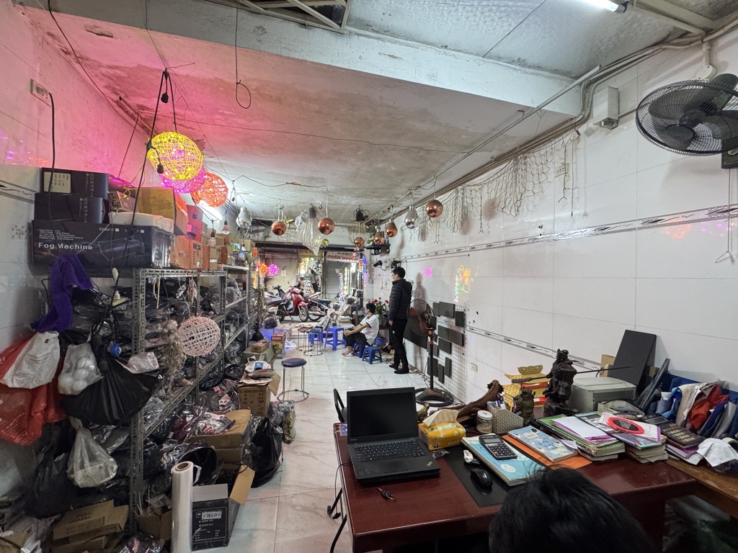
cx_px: 369
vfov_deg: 85.7
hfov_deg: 102.1
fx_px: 298
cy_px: 276
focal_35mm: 14
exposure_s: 1/50
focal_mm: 2.22
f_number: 2.2
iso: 200
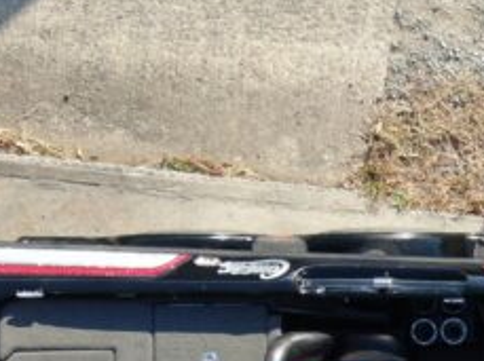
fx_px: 3001
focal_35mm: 215
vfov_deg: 6.8
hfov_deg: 9.1
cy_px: 486
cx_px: 562
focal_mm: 8.6
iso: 100
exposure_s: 1/200
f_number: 3.8
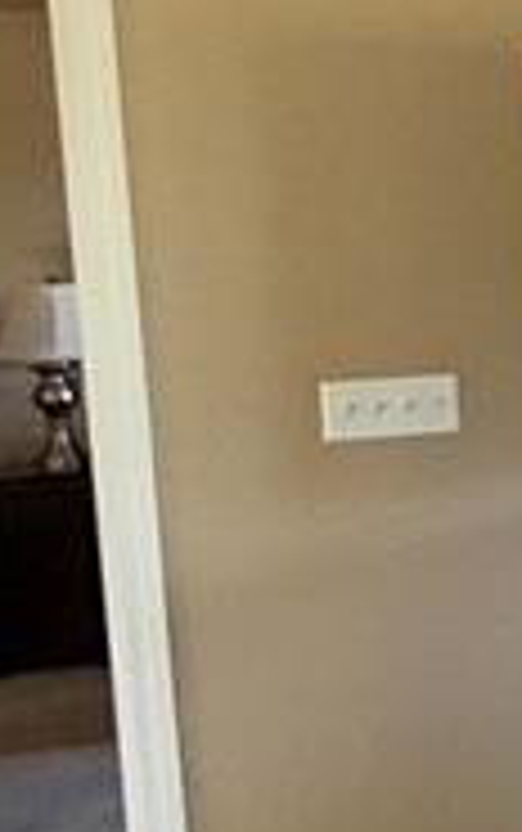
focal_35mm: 82
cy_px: 317
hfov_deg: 7.9
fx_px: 1862
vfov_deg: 25.1
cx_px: 2151
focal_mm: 2.22
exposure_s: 1/120
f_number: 2.2
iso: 200
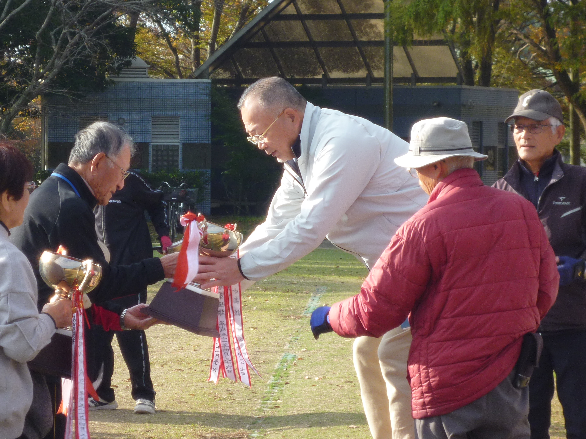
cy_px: 140
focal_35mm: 177
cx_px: 262
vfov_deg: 8.4
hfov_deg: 11.2
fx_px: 2996
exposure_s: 1/125
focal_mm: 22
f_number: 5.9
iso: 100
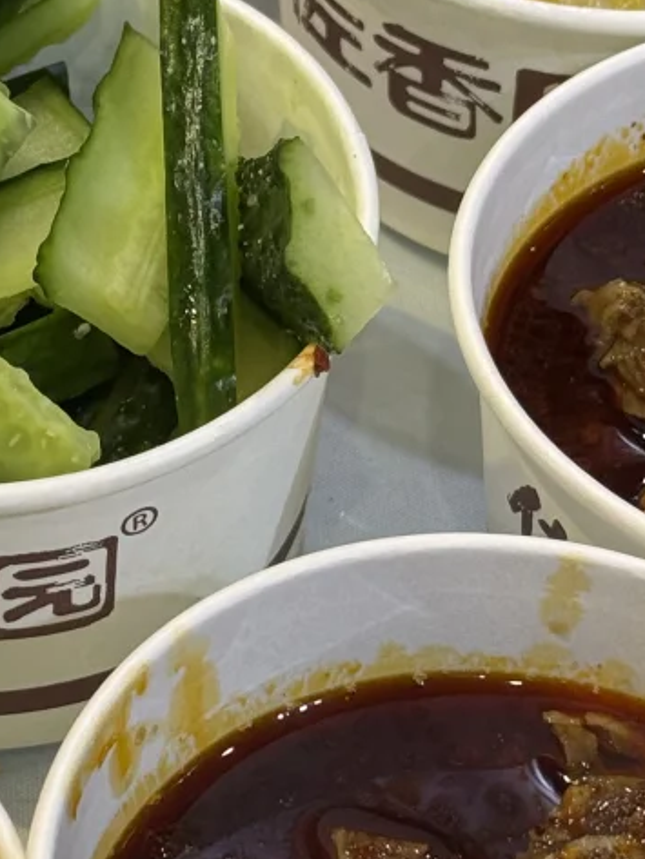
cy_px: 209
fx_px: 3626
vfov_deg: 13.5
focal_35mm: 146
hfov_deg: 10.1
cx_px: 91
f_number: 1.78
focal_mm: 6.76
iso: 80
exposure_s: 1/100
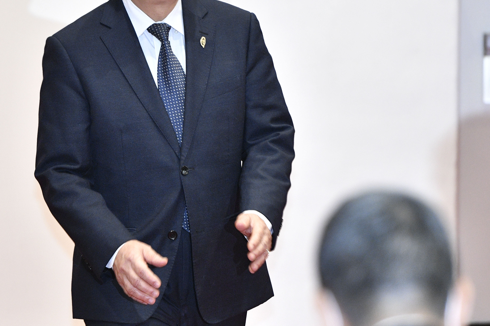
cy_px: 77
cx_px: 149
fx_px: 7374
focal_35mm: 542
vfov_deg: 2.5
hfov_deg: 3.8
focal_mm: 200
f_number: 4
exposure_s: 1/180
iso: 1600
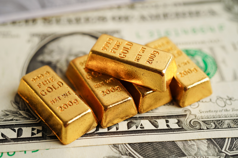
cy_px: 79
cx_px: 119
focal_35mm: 50
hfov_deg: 39.6
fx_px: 331
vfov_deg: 27.0
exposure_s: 1/80
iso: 100
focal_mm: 50
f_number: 5.6
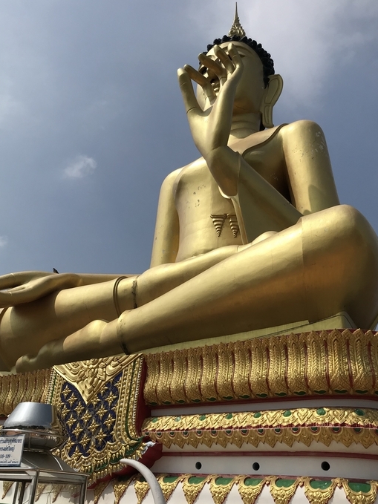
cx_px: 175
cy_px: 251
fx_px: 481
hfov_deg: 42.9
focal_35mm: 33
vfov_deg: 55.4
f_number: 1.8
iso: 25
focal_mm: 3.99
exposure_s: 1/7407
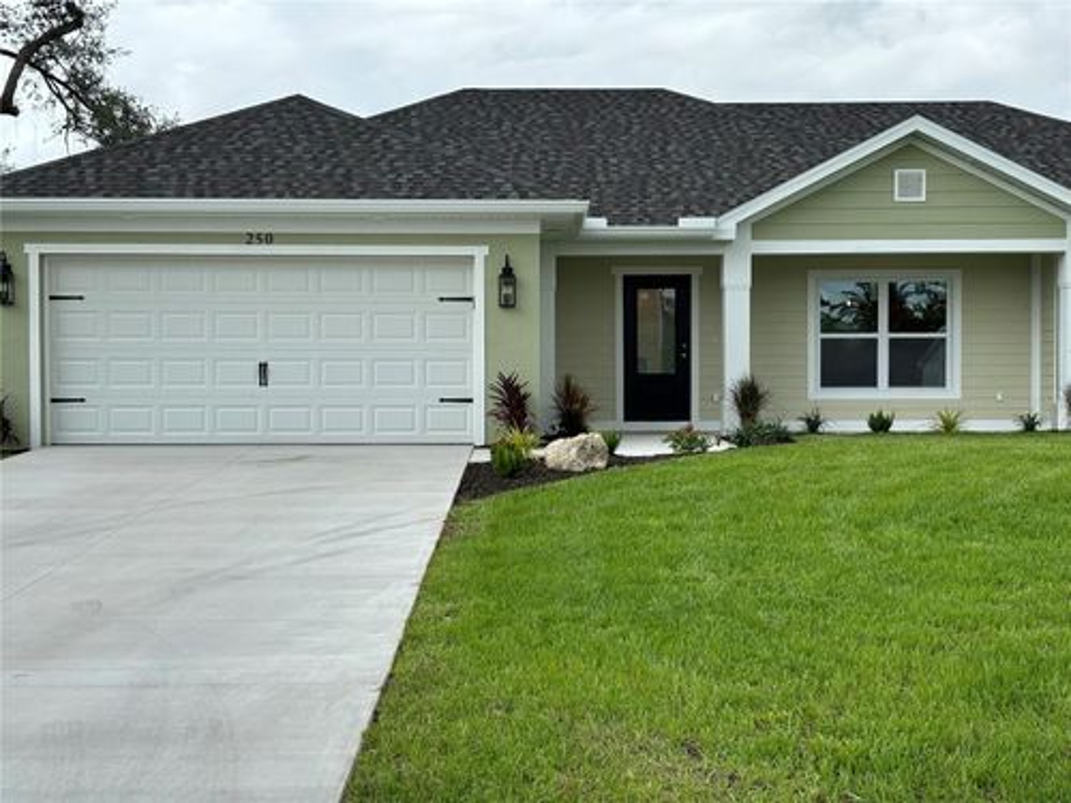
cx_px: 536
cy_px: 402
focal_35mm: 52
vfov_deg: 28.0
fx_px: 1609
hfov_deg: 36.8
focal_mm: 5.96
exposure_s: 1/1479
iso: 32
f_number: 1.6
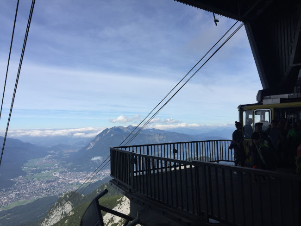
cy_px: 113
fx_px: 252
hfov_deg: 61.6
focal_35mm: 29
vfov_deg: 48.3
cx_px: 150
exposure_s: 1/3300
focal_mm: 4.15
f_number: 2.2
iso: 32
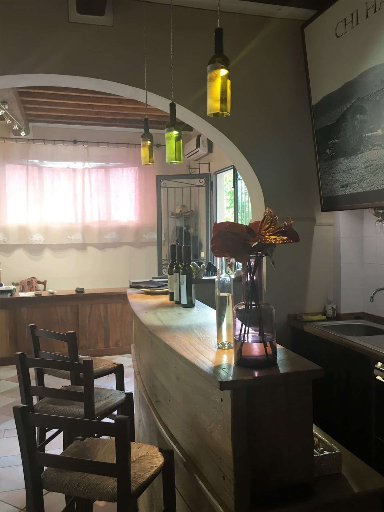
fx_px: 429
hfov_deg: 48.2
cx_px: 192
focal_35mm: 29
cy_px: 256
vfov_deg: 61.7
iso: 100
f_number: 2.2
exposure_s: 1/33
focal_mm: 4.15
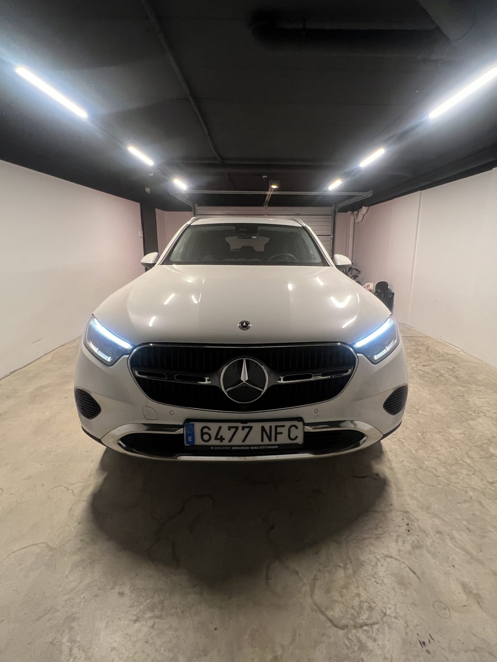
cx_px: 262
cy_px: 308
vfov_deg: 98.0
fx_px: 287
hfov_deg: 81.7
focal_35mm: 15
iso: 400
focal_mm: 1.57
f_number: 1.8
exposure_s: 1/58
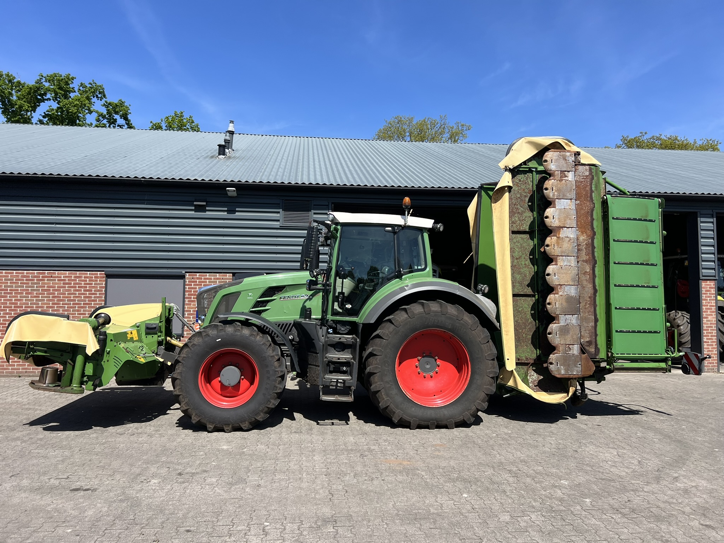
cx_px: 362
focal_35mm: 26
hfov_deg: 67.3
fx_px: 544
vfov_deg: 53.1
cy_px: 272
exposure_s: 1/3165
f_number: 1.5
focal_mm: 5.7
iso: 50
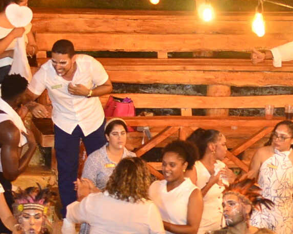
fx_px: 2037
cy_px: 244
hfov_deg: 8.1
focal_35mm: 235
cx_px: 376
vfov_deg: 6.6
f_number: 2.2
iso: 800
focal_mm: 50
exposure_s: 1/60
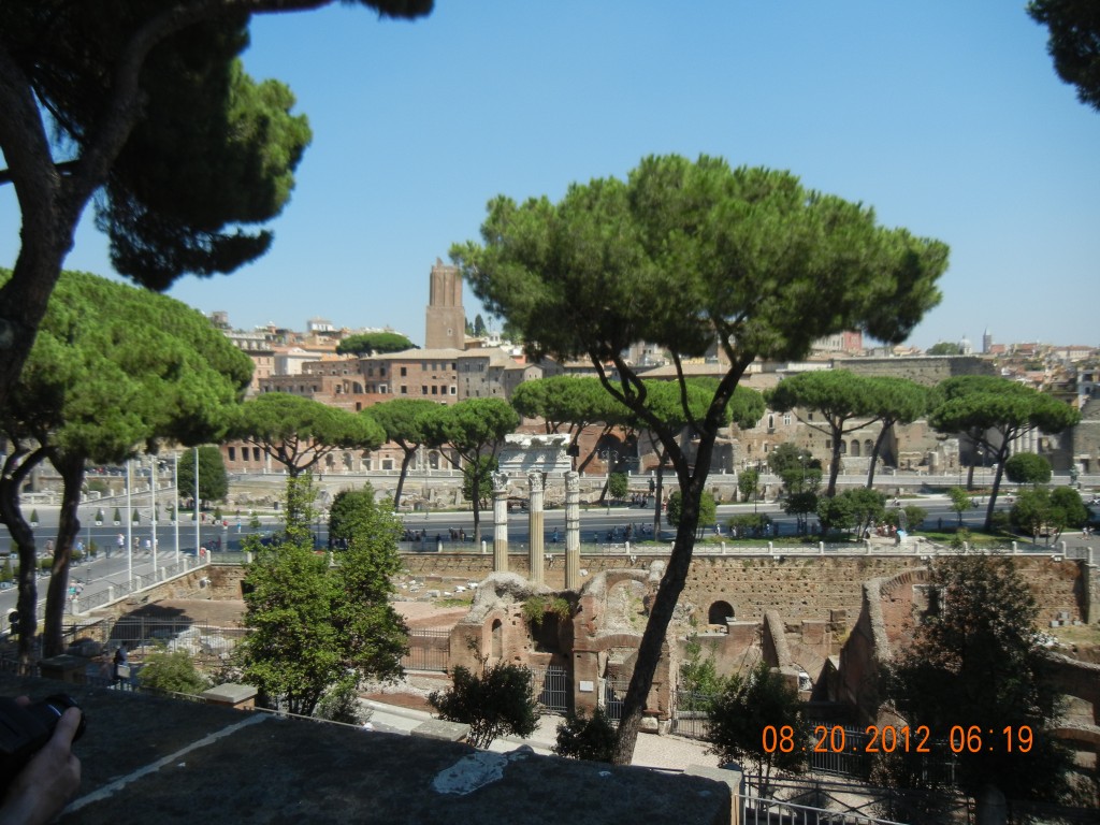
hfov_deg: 60.0
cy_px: 412
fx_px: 953
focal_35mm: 30
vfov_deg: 46.8
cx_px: 550
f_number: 7
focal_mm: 5.4
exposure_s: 1/343
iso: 160
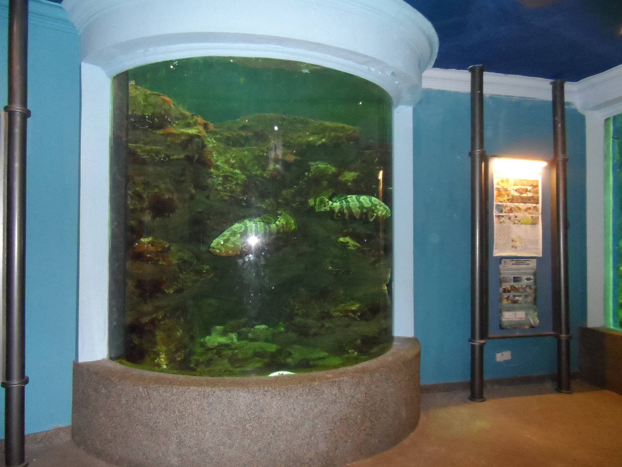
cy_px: 234
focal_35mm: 24
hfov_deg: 71.6
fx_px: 431
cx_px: 311
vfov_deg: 56.8
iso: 640
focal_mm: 4
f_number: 3.2
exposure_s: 1/30
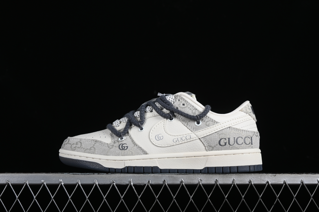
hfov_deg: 27.0
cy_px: 106
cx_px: 160
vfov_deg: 18.2
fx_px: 665
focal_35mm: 75
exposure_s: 1/200
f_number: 7.1
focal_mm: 50
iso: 160
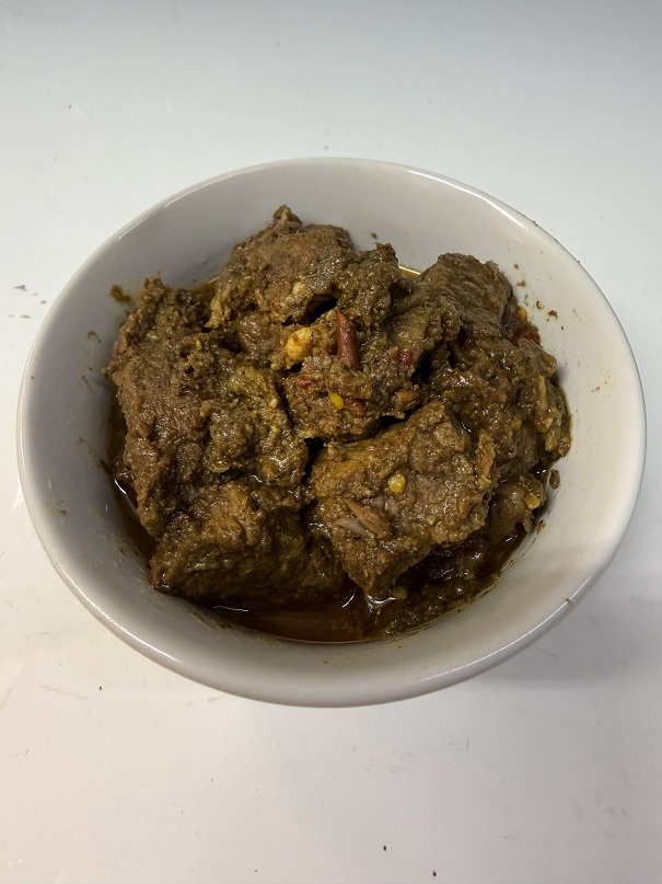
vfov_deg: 71.6
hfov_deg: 56.8
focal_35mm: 24
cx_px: 331
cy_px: 442
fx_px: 612
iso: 250
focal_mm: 2.22
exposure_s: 1/100
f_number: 2.2
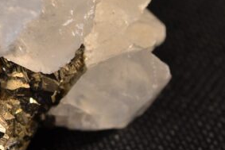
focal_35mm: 461
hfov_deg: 4.5
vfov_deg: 3.0
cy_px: -39
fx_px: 2881
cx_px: -44
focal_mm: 85
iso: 100
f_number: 6.3
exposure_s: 1/10
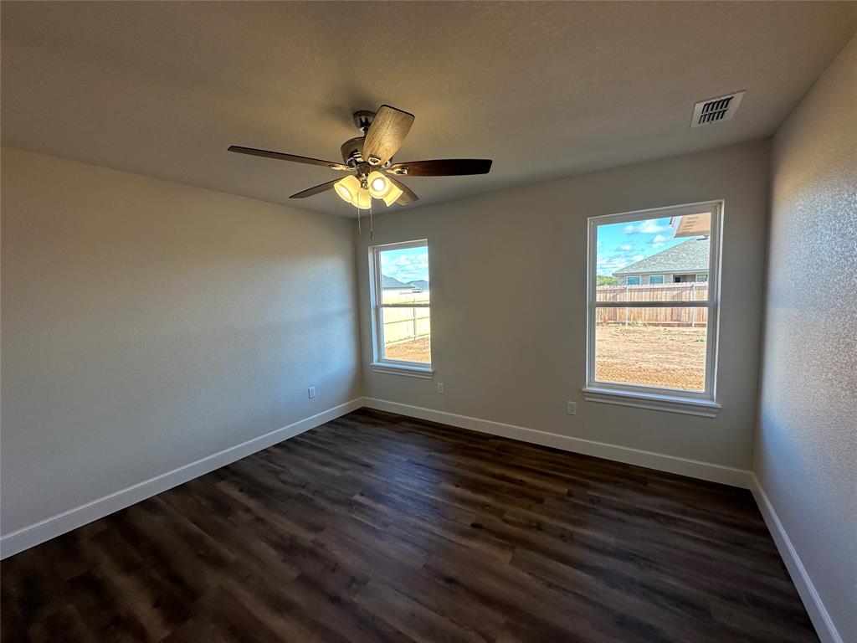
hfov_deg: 102.1
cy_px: 322
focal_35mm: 14
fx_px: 347
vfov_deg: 85.7
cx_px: 428
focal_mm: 2.22
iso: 40
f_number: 2.2
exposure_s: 1/124
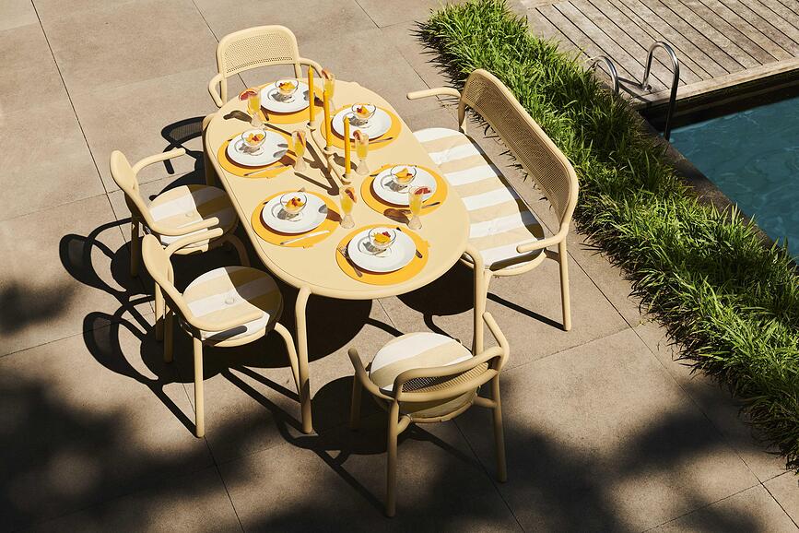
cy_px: 266
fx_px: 1110
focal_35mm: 50
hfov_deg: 39.6
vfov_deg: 27.0
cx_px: 400
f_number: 9
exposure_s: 1/400
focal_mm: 50
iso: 125
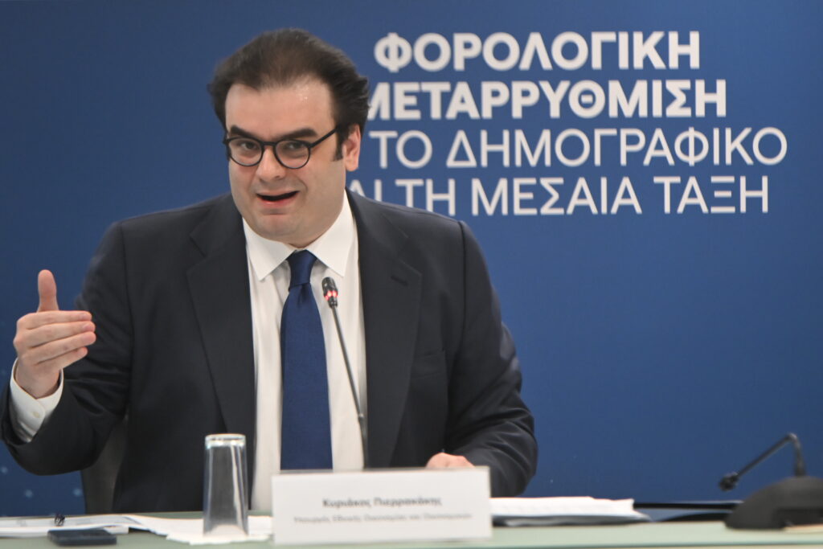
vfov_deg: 4.6
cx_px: 412
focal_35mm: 300
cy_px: 274
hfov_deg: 6.9
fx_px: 6859
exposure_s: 1/320
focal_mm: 200
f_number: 2.8
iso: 2000
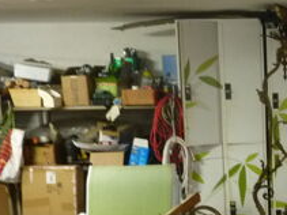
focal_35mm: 57
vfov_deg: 25.4
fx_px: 472
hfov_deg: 30.5
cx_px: 310
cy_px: 156
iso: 400
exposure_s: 1/10
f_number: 3.3
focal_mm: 4.1
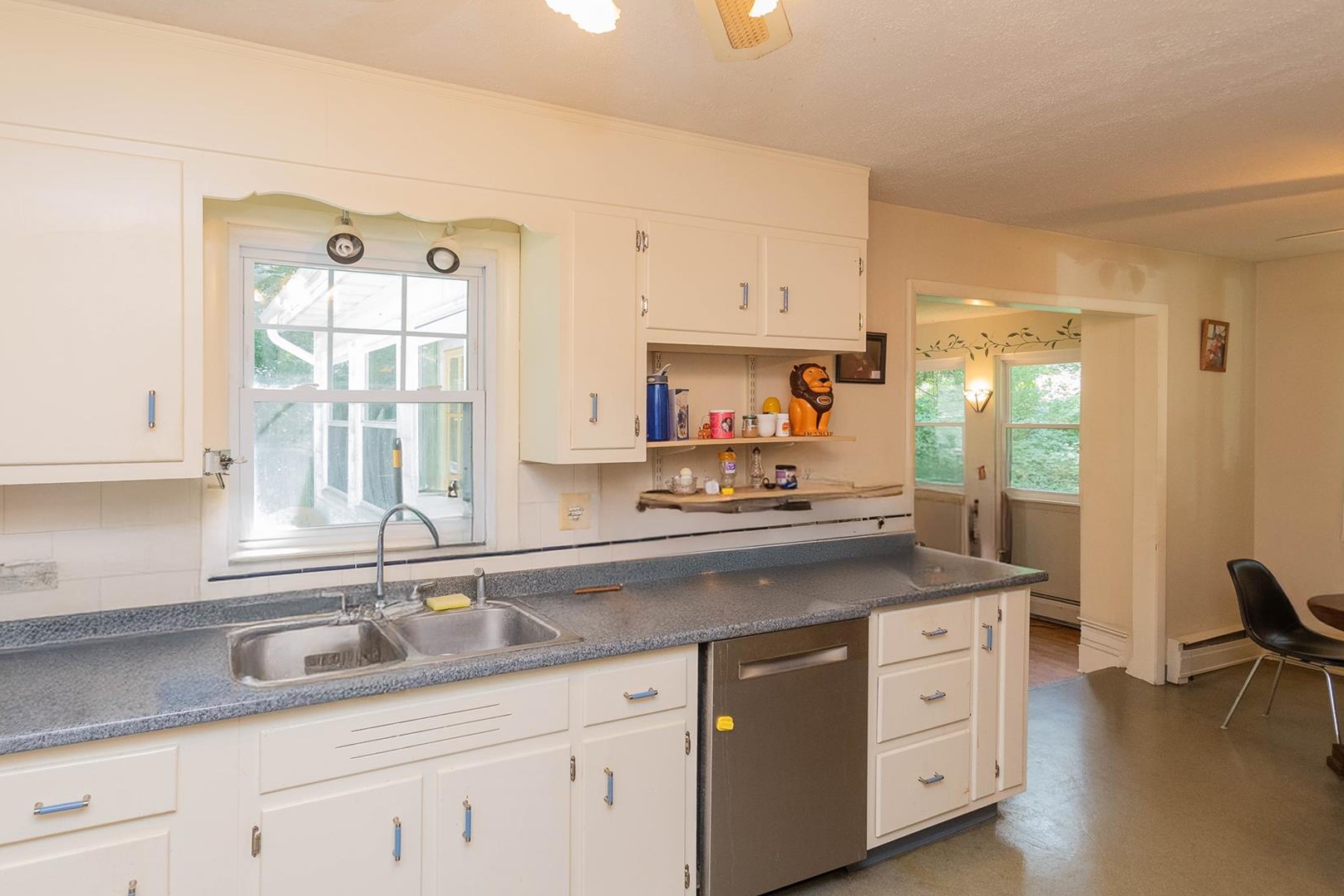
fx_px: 709
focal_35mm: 19
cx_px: 642
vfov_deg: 64.5
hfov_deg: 86.9
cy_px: 465
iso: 900
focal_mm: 10
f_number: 5.6
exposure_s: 1/60
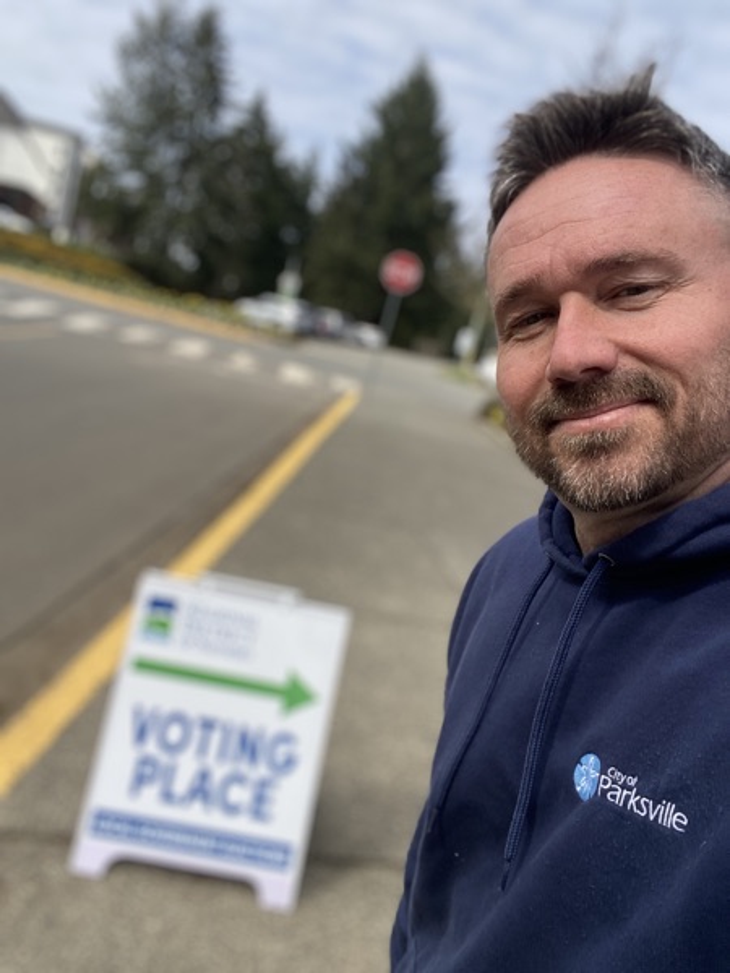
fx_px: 844
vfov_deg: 60.0
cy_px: 486
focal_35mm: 30
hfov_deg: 46.8
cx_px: 365
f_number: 2.2
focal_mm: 2.71
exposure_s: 1/1418
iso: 25
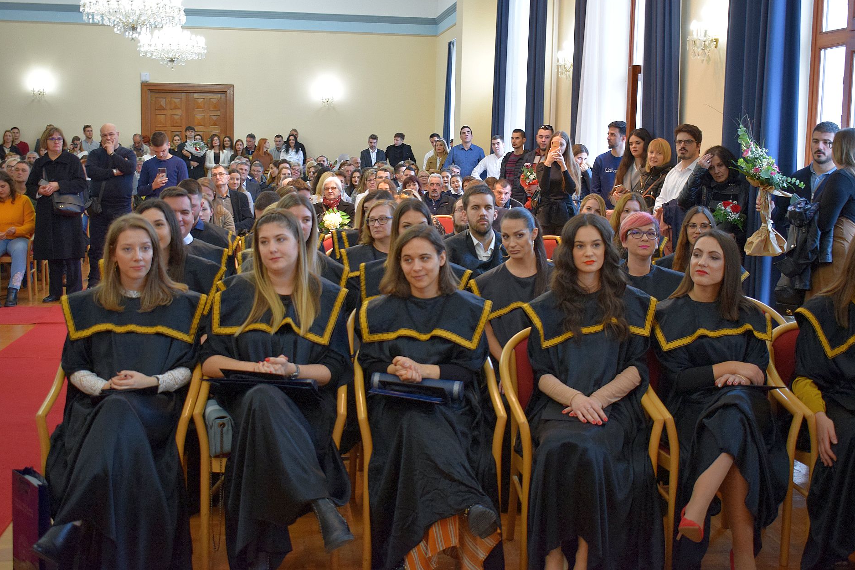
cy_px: 279
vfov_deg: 30.2
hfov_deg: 44.0
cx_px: 421
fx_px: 1057
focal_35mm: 45
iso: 1000
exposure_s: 1/60
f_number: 4.2
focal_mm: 29
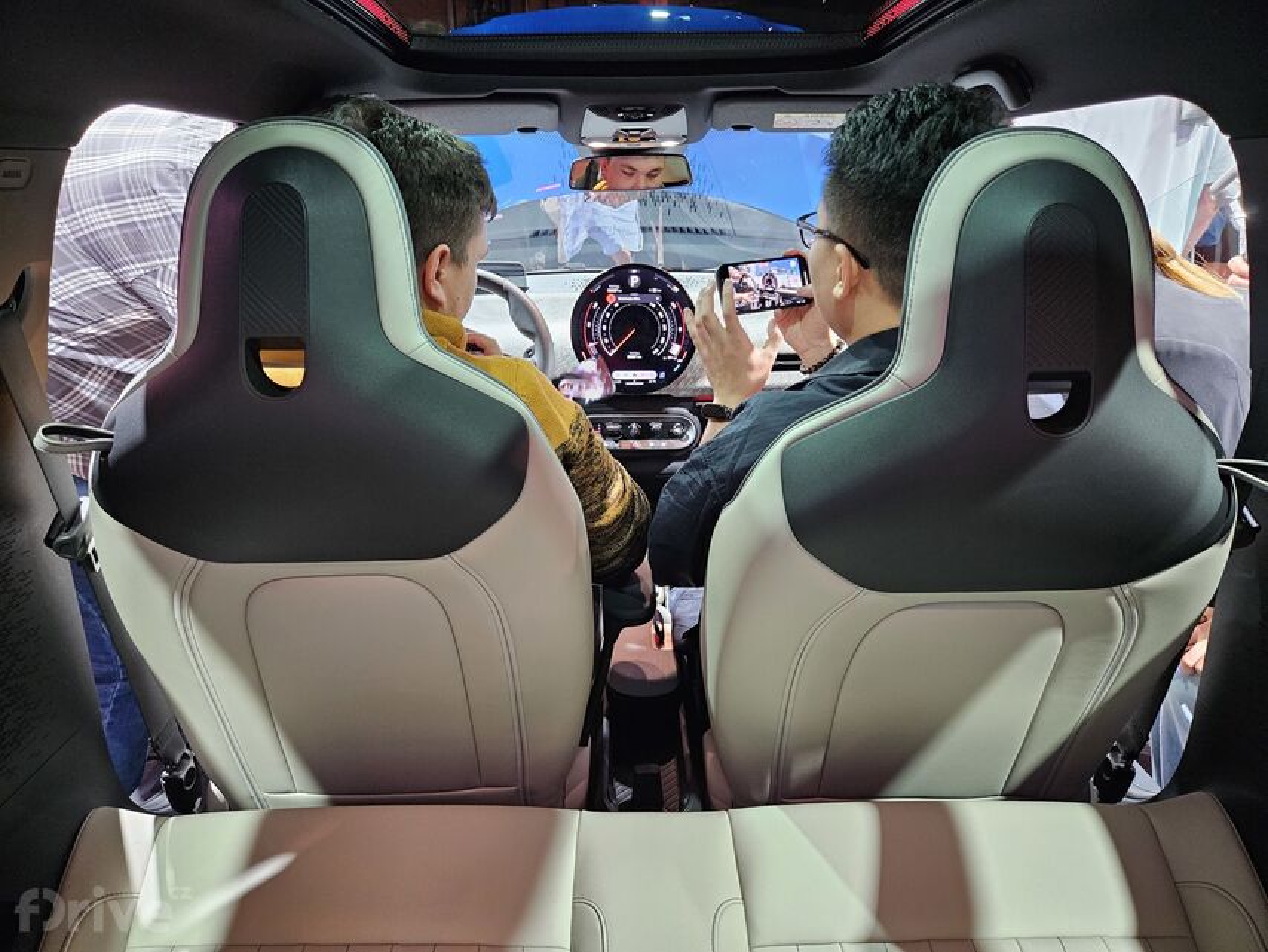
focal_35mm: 23
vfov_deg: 58.9
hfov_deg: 73.9
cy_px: 476
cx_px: 634
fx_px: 843
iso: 500
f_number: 1.8
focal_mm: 5.4
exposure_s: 1/28
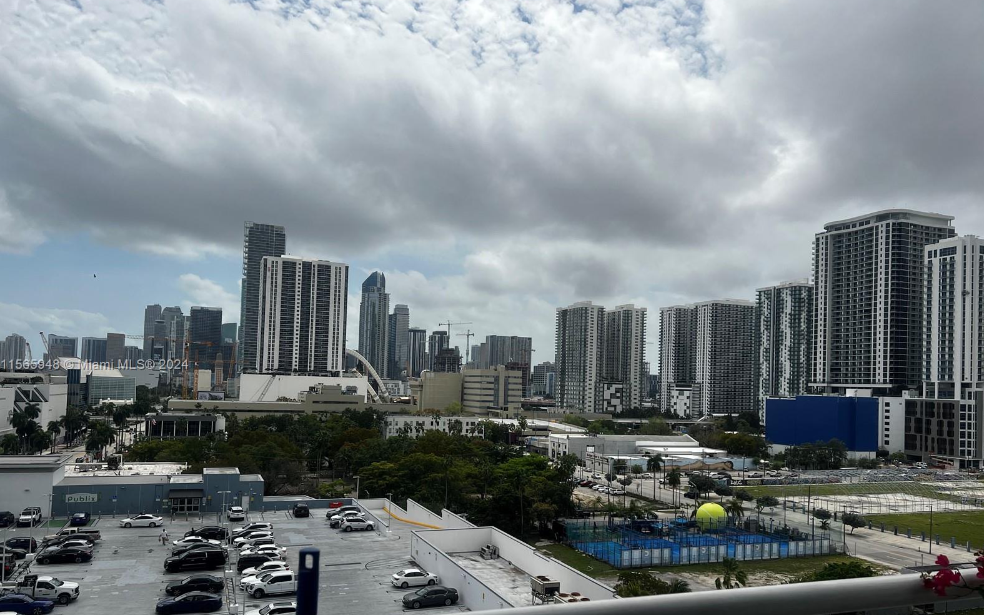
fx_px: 751
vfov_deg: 44.3
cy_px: 366
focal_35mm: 28
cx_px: 489
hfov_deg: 66.5
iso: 50
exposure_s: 1/10309
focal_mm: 5.7
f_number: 1.5
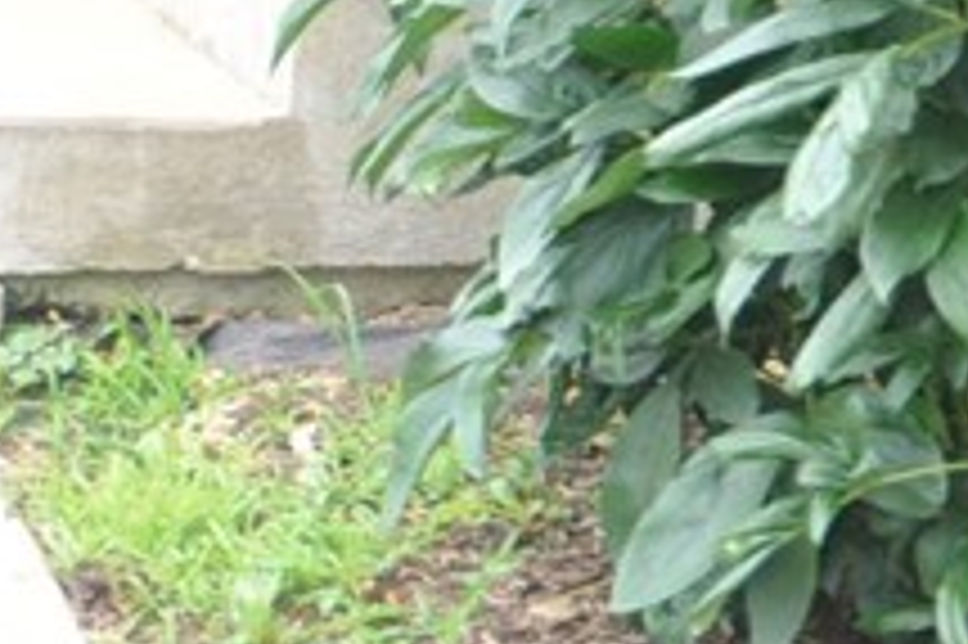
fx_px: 4487
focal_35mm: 167
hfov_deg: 11.5
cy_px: 563
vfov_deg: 8.2
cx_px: -702
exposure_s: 1/200
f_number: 4
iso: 200
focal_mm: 22
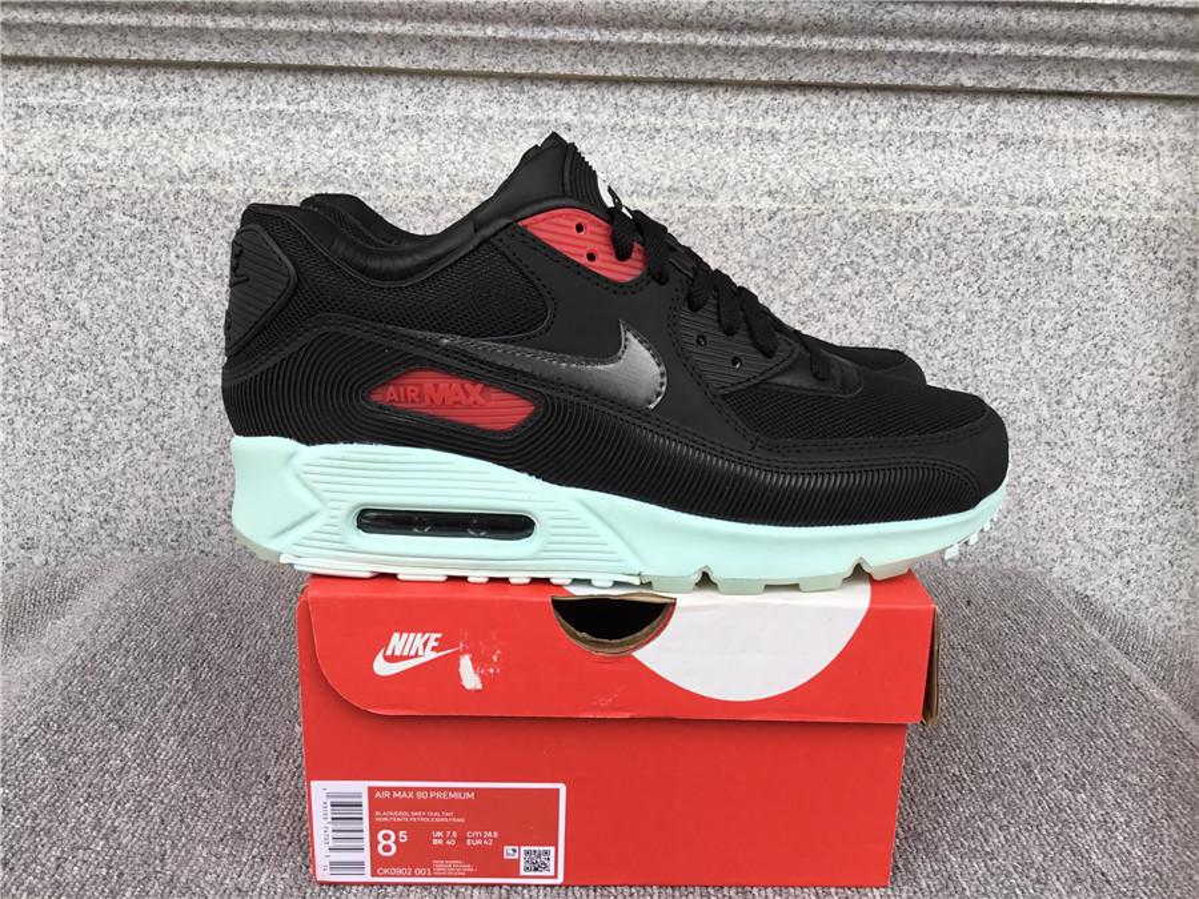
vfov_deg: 45.4
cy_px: 450
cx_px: 600
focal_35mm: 31
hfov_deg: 58.4
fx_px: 1074
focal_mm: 3.3
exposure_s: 1/172
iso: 25
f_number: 2.4
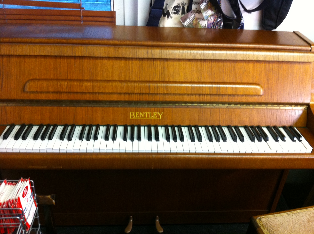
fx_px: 317
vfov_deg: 40.6
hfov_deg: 52.7
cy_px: 117
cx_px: 157
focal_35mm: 35
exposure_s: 1/15
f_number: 2.8
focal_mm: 3.85
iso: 200
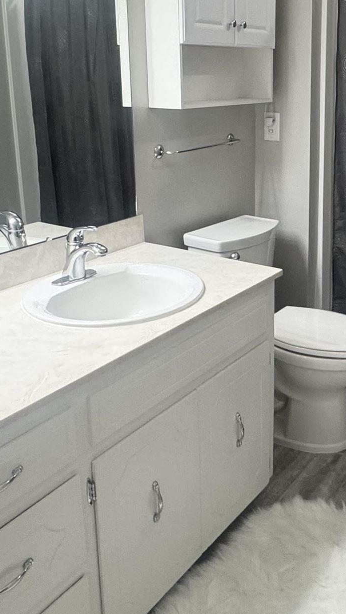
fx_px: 619
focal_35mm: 38
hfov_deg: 30.5
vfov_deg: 52.0
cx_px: 276
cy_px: 214
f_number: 2.2
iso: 160
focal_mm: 2.22
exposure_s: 1/60
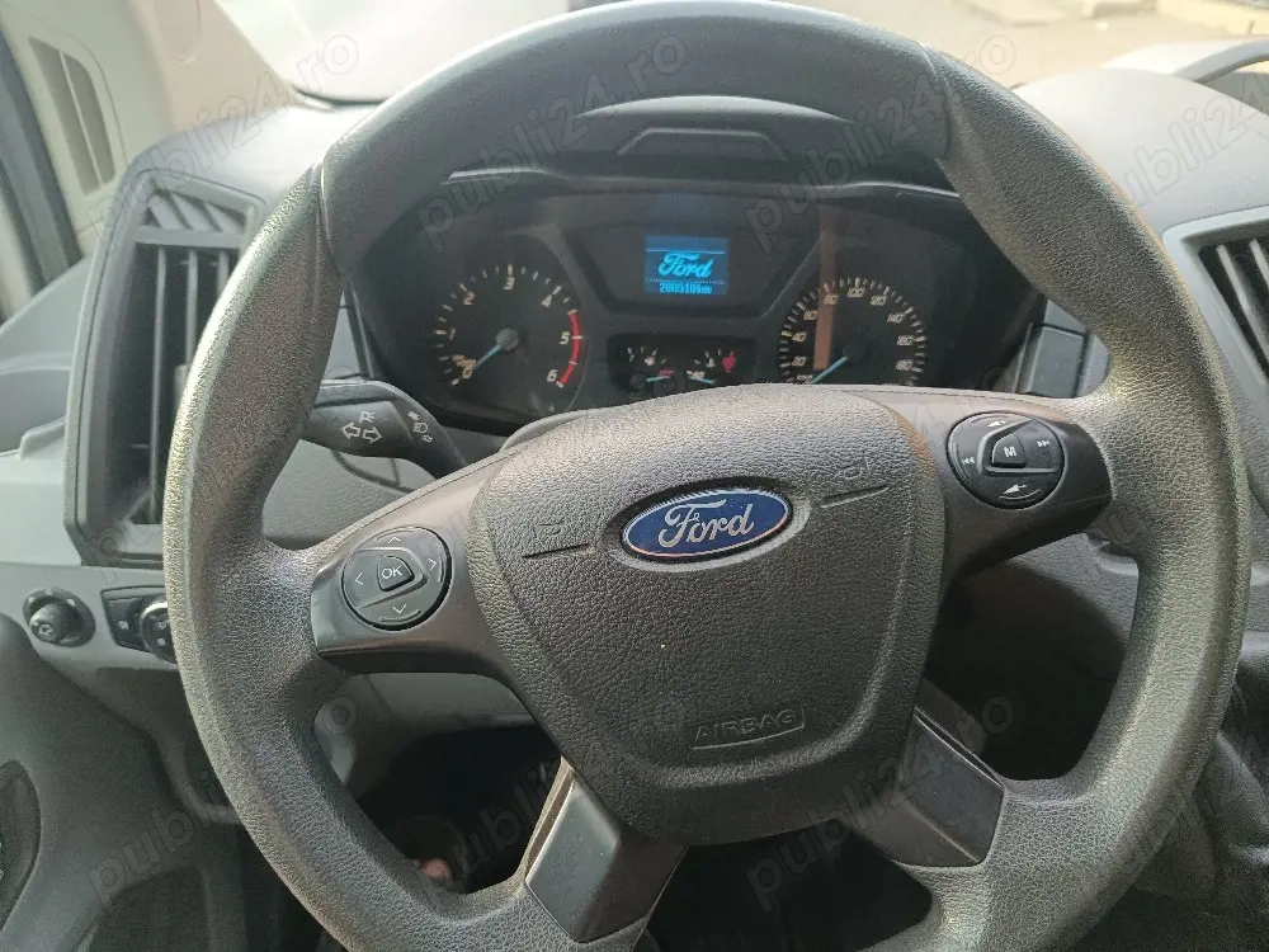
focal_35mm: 24
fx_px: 880
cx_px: 634
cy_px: 476
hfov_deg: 71.6
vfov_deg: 56.8
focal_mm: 5.59
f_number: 1.88
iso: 557
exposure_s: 1/101
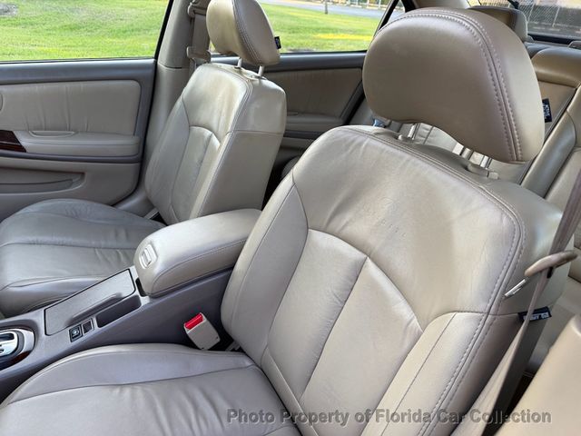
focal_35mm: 24
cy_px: 218
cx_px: 290
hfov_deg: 71.6
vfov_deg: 56.8
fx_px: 403
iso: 100
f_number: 1.78
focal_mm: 6.76
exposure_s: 1/121
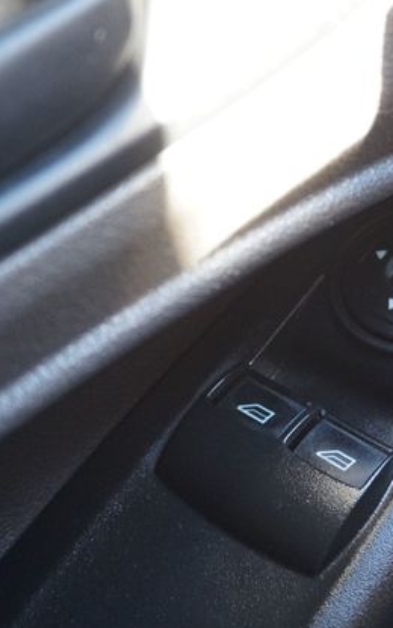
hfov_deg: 21.8
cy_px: 319
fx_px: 1007
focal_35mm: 59
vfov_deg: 34.7
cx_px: 313
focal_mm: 25
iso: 800
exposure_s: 1/60
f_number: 4.5
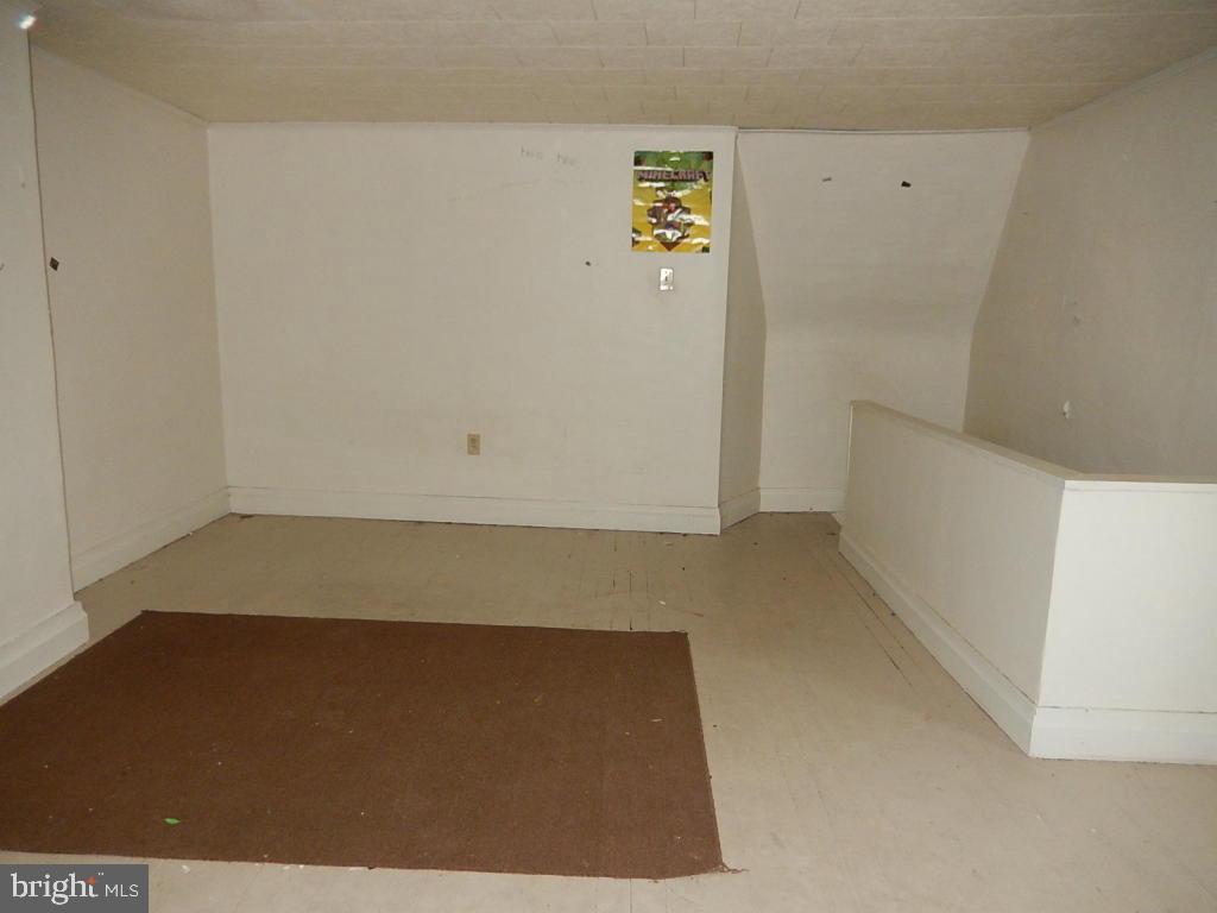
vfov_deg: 54.9
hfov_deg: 69.4
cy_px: 456
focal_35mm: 25
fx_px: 879
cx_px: 608
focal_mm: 4.5
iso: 280
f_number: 3.4
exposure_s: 1/30
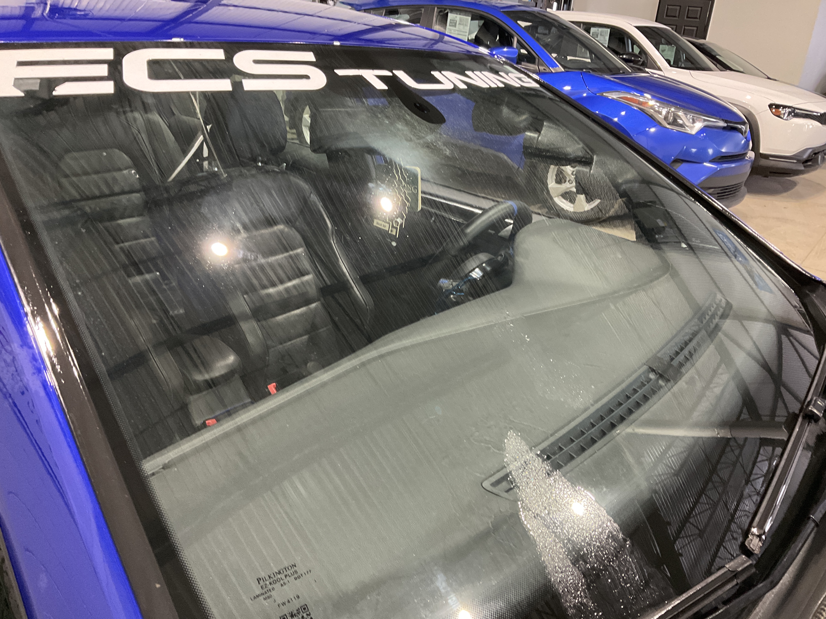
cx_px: 413
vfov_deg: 48.2
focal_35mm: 29
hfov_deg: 61.7
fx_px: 692
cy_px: 310
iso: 250
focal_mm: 3
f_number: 1.8
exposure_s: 1/60
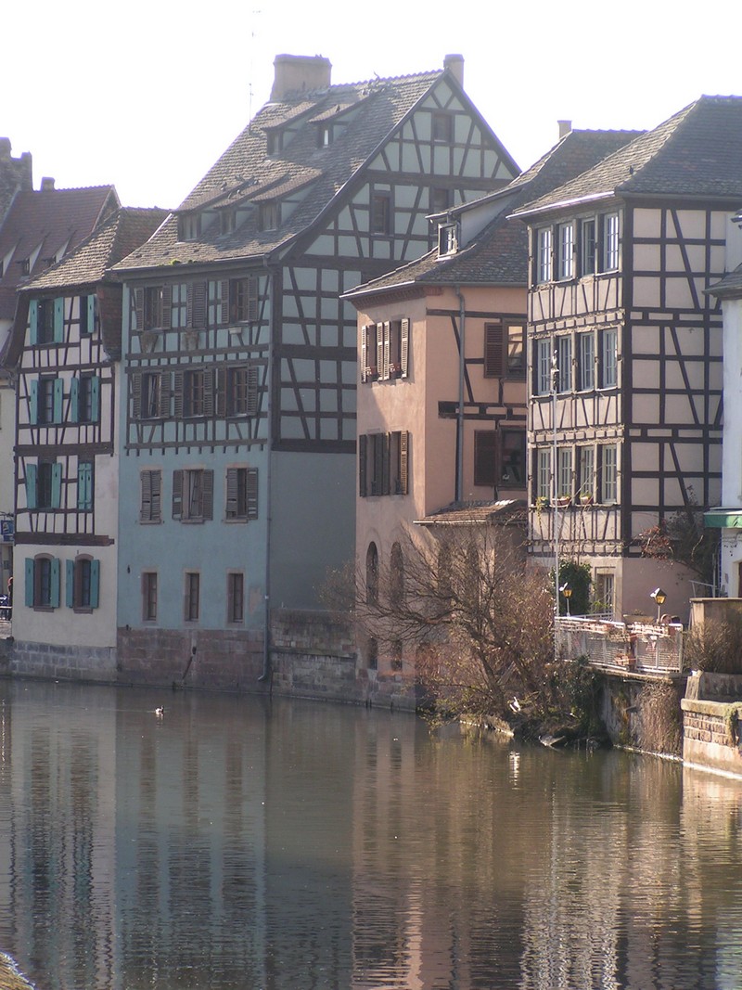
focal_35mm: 157
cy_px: 495
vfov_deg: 12.6
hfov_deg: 9.5
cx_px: 371
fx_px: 4488
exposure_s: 1/200
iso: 50
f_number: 4.5
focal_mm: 24
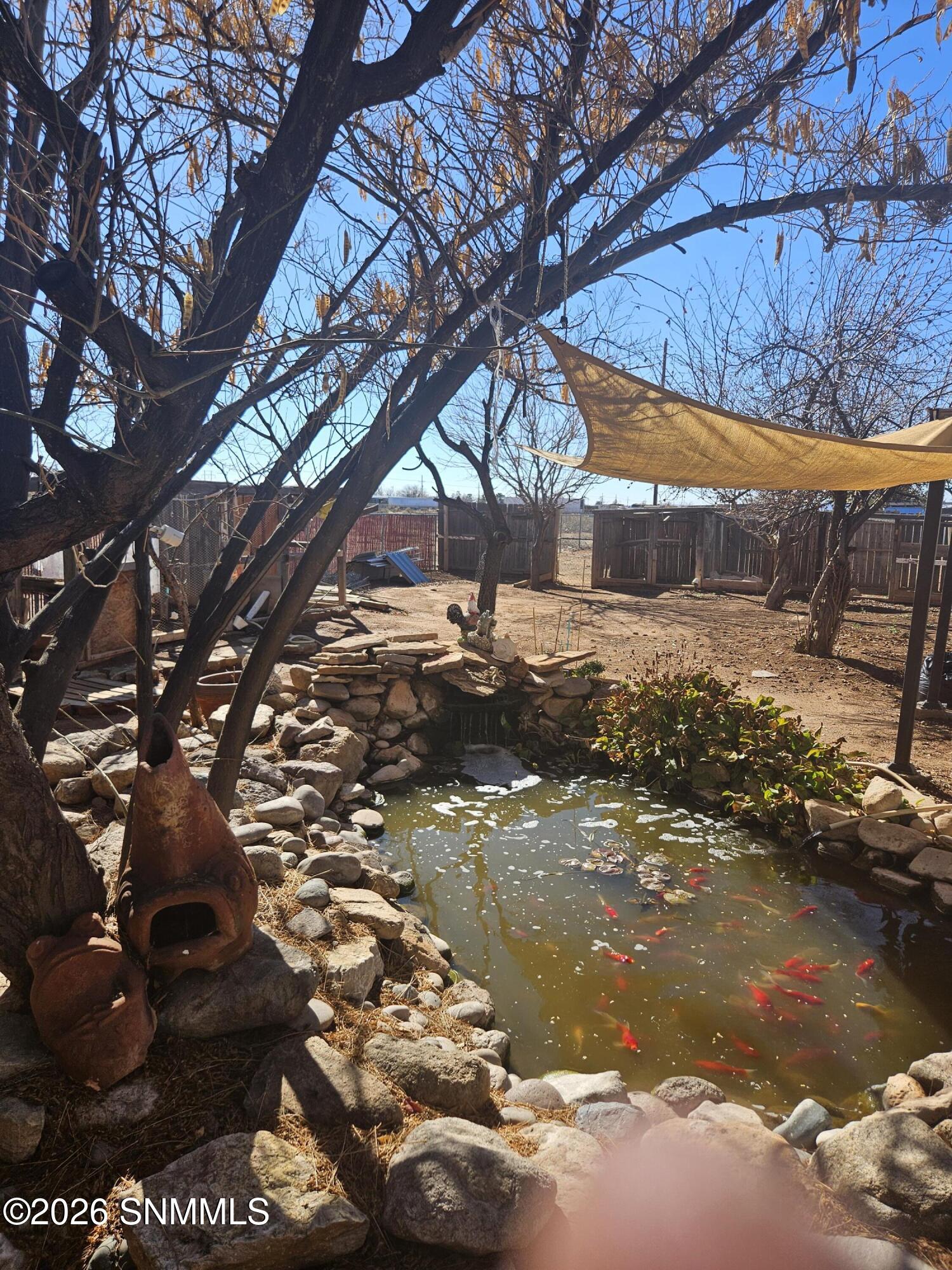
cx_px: 476
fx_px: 843
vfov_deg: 73.9
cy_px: 635
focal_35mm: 23
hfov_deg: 58.9
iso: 25
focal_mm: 5.4
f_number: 1.8
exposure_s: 1/1139
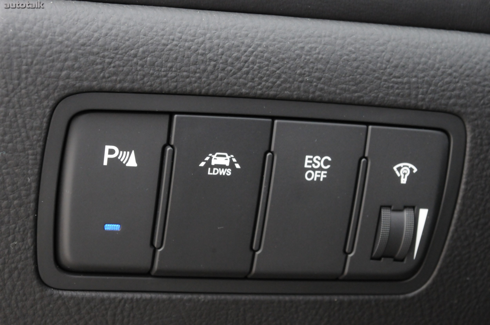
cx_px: 245
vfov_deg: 16.5
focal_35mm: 82
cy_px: 162
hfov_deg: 24.6
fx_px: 1122
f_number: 10
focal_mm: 55
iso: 2000
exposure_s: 1/50
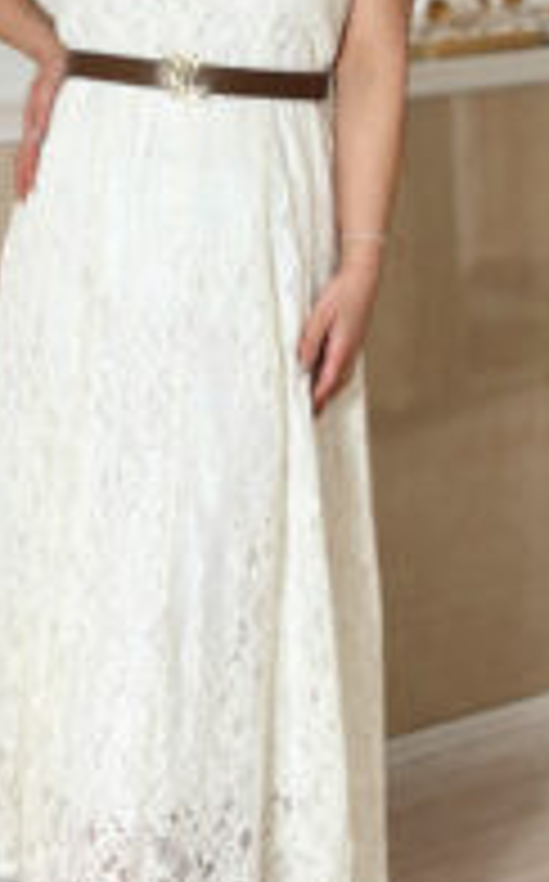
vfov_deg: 19.9
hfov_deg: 12.5
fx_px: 2497
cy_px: 266
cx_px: 81
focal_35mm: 104
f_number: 1.78
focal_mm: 6.86
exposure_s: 1/129
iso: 64
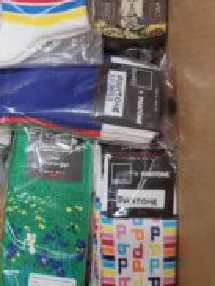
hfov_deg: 24.4
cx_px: -6
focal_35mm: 57
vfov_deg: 33.2
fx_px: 471
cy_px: 77
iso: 200
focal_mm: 5.4
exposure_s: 1/100
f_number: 1.8
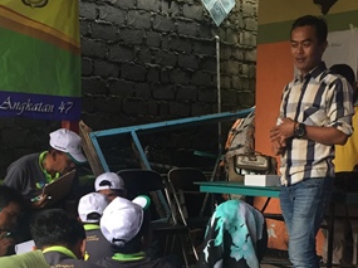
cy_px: 241
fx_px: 661
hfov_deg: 30.2
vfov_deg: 22.3
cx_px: 220
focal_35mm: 64
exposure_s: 1/33
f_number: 2.2
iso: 50
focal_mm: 4.15
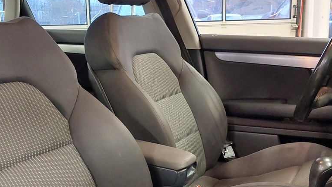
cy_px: 124
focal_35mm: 51
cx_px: 143
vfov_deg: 23.4
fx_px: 449
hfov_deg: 40.5
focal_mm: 5.23
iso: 500
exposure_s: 1/25
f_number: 1.8
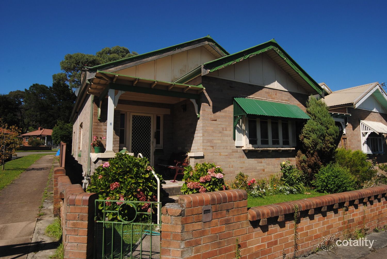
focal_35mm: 21
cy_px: 130
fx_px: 226
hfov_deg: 81.1
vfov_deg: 59.6
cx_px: 194
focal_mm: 14
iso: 100
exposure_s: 1/200
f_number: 11
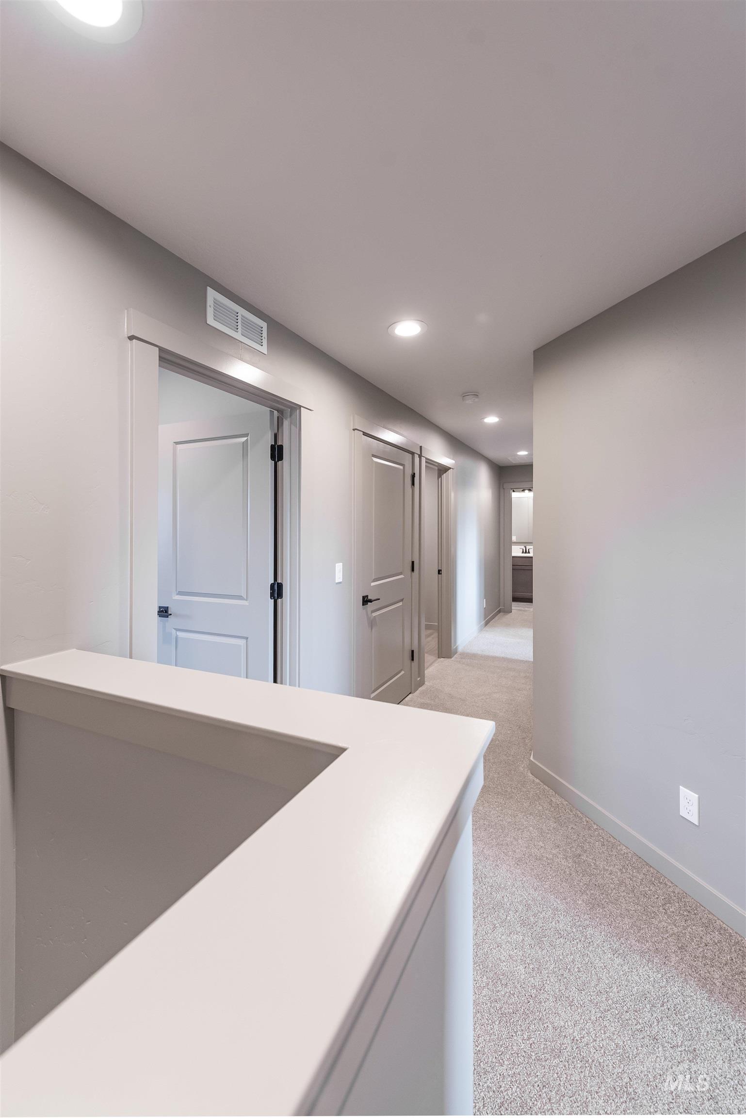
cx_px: 373
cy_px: 559
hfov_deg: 81.3
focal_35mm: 14
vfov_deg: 104.2
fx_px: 435
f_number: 4
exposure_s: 1/50
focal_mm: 14
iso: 1600
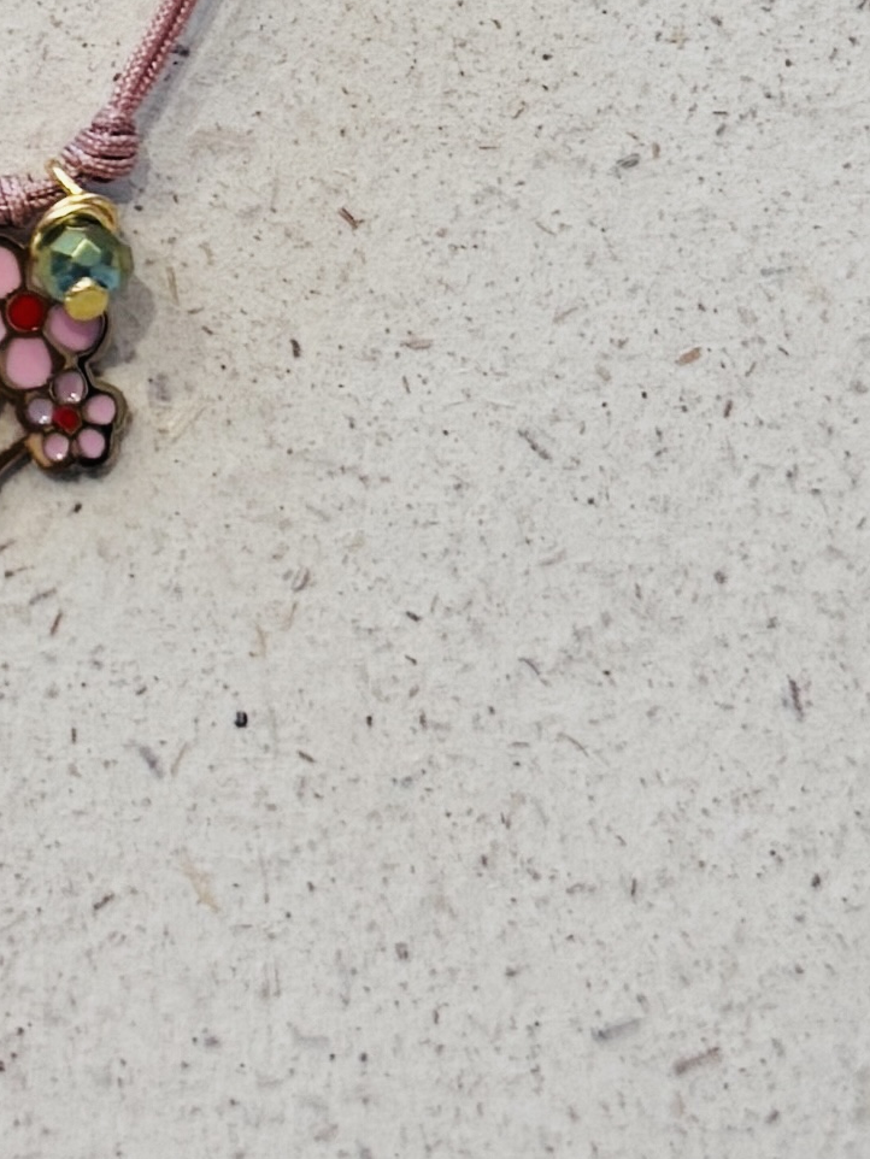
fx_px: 1976
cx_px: -83
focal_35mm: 59
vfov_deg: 28.2
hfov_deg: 23.3
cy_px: -255
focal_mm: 6.76
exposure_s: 1/100
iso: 100
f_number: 1.78
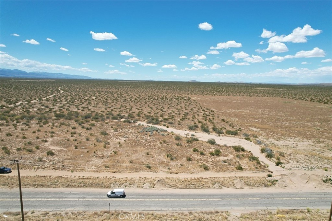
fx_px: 203
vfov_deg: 57.2
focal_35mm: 22
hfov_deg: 78.6
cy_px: 110
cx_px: 166
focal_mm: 8.38
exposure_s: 1/500
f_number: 2.8
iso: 100
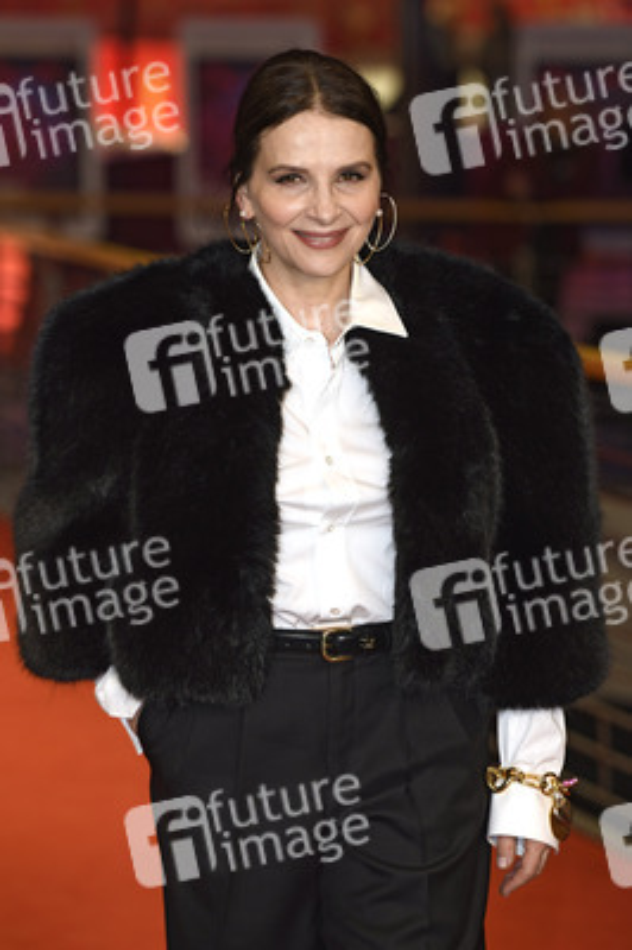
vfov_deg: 13.7
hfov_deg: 9.1
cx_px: 316
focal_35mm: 150
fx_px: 3957
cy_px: 475
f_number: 5
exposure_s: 1/250
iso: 1000
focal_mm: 150
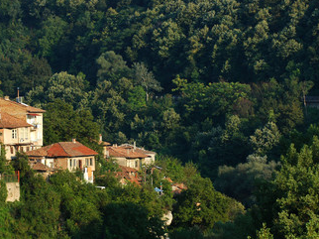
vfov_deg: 5.2
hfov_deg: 7.0
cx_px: 124
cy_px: 118
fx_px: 2606
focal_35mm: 283
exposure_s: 1/250
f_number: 7.1
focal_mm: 150
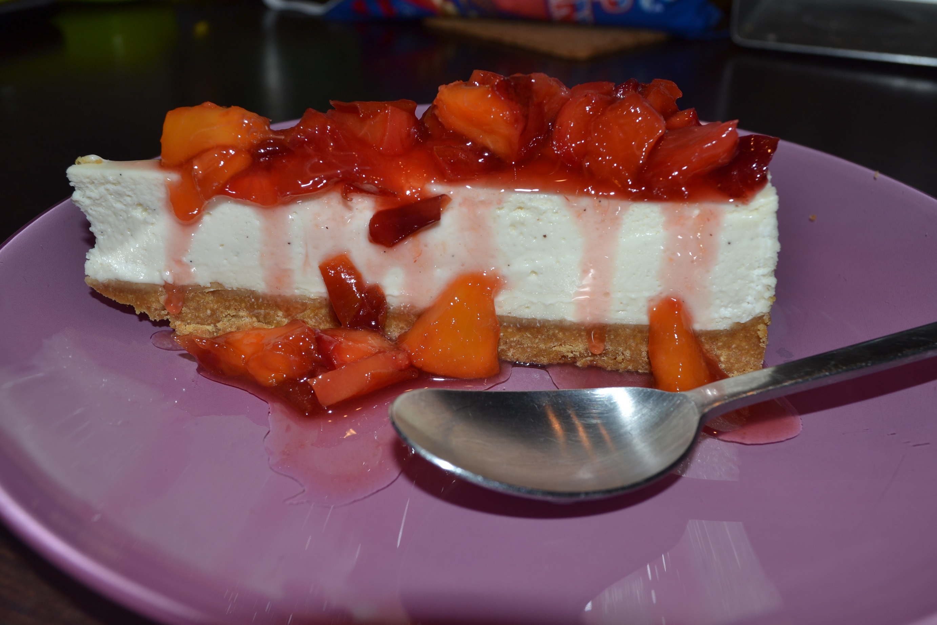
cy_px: 312
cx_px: 468
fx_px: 1015
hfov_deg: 49.5
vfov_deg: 34.2
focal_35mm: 39
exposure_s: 1/60
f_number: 8
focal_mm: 26
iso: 100
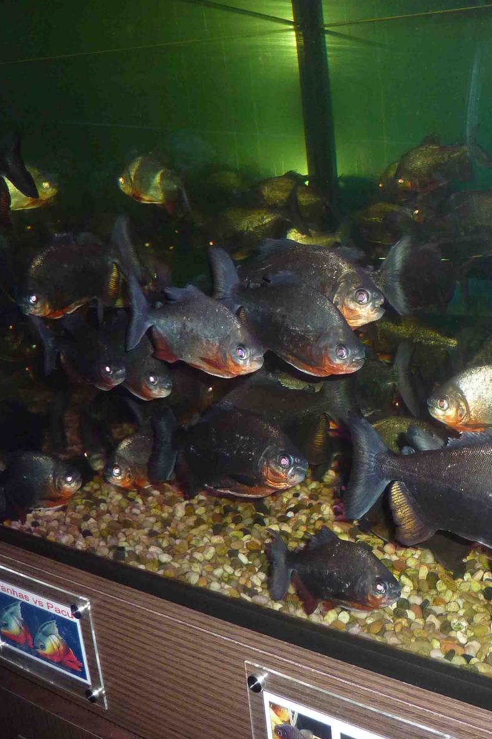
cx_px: 434
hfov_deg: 35.8
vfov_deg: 54.4
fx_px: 718
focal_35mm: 35
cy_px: 369
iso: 200
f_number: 3.3
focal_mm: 4.1
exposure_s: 1/30
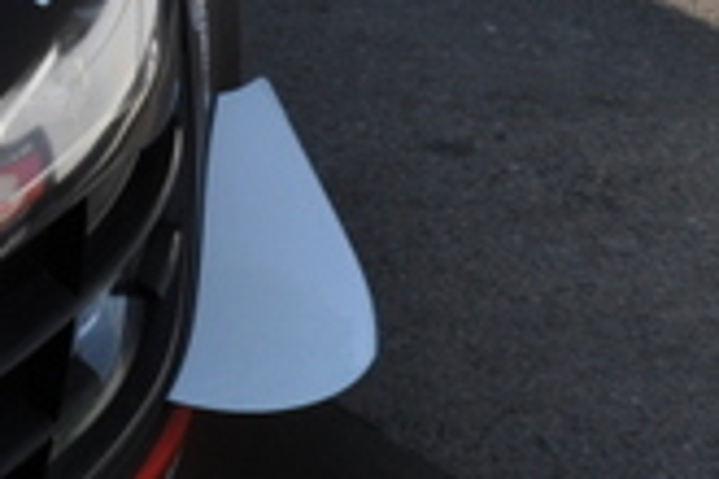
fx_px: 3774
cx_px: -994
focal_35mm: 189
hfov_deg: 9.7
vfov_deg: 7.3
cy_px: 87
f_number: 14
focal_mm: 26
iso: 320
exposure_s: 1/200
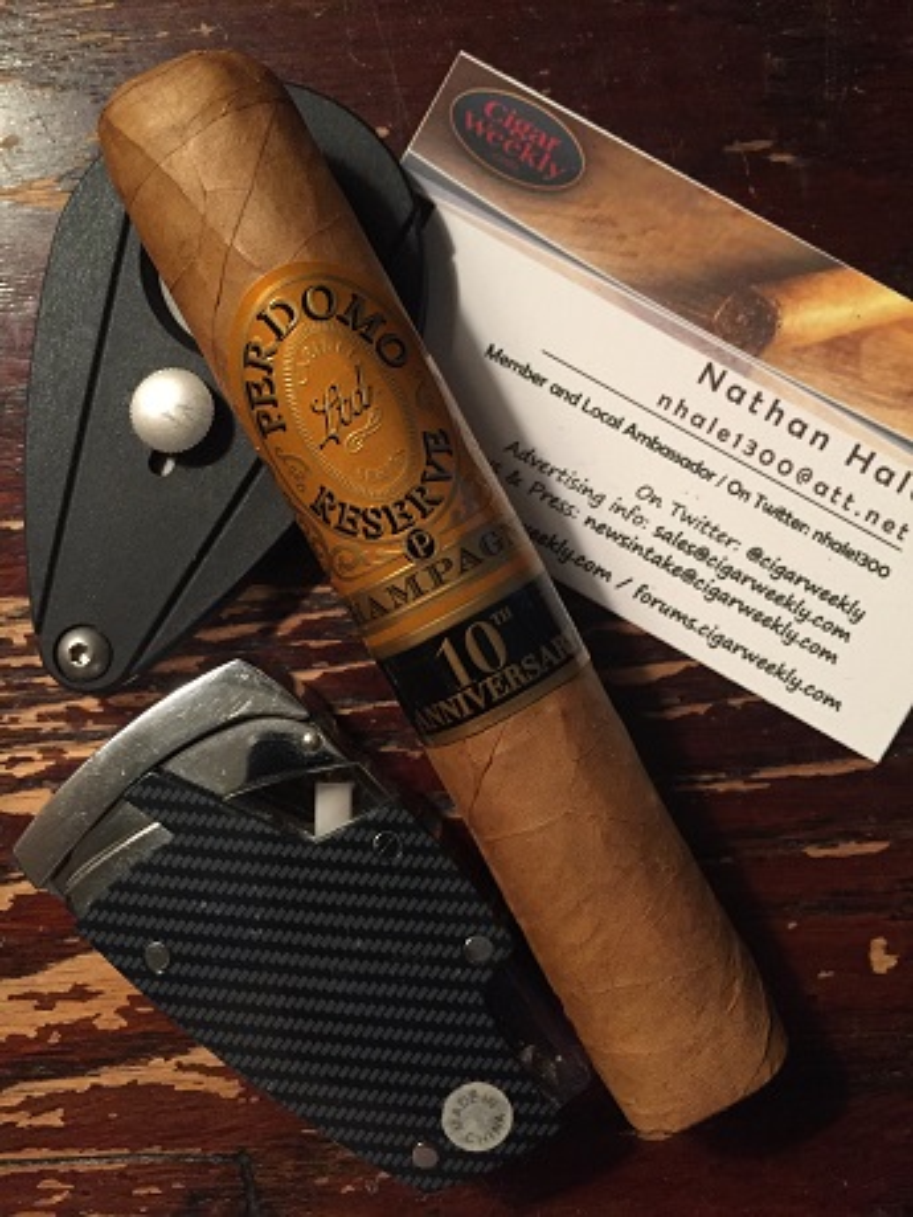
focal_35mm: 29
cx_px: 456
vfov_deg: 61.7
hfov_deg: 48.2
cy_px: 608
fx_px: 1020
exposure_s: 1/30
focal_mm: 4.15
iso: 250
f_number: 2.2
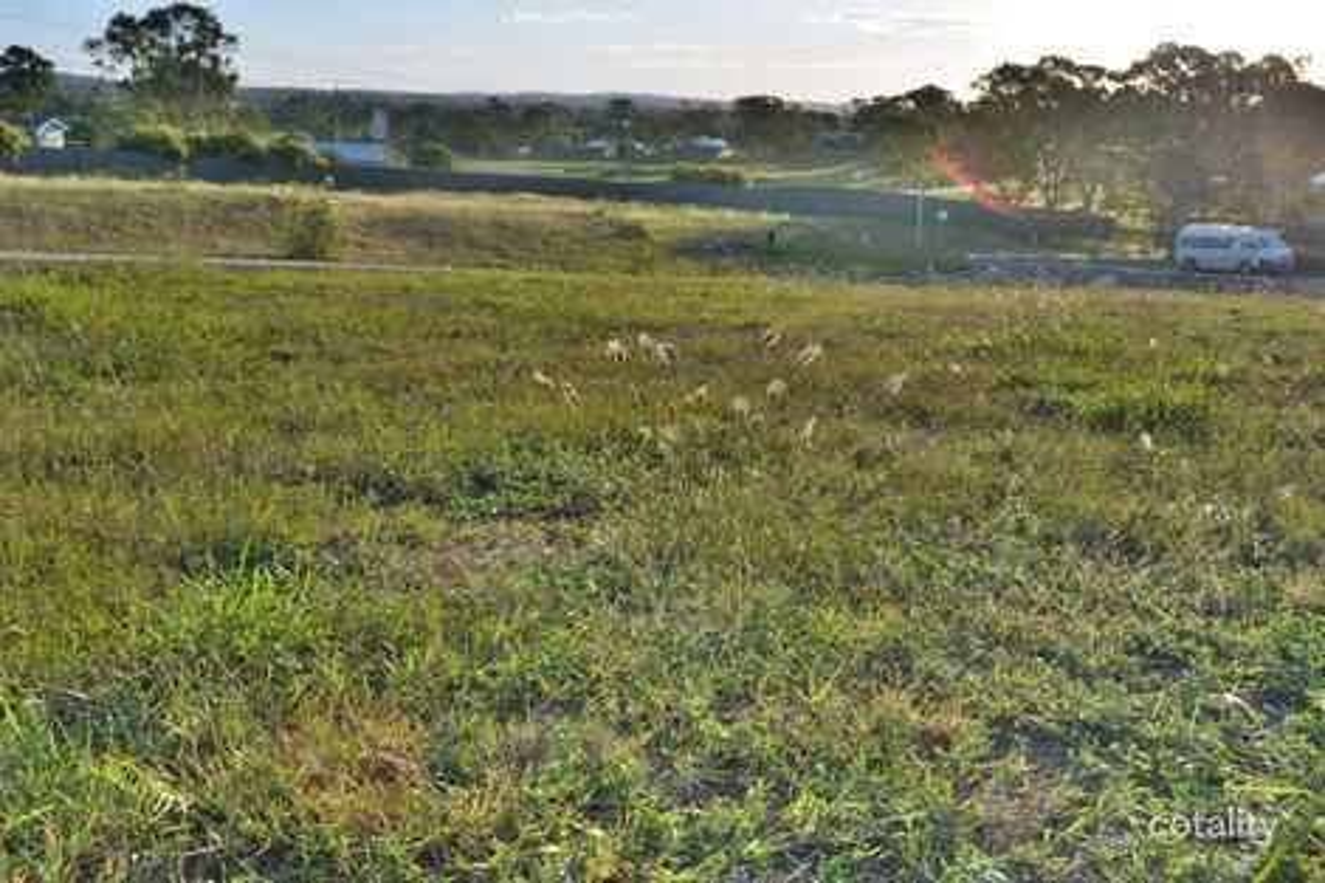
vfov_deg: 38.3
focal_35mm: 34
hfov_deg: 55.1
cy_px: 442
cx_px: 662
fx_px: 1269
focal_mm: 23
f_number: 6.3
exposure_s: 1/160
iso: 100
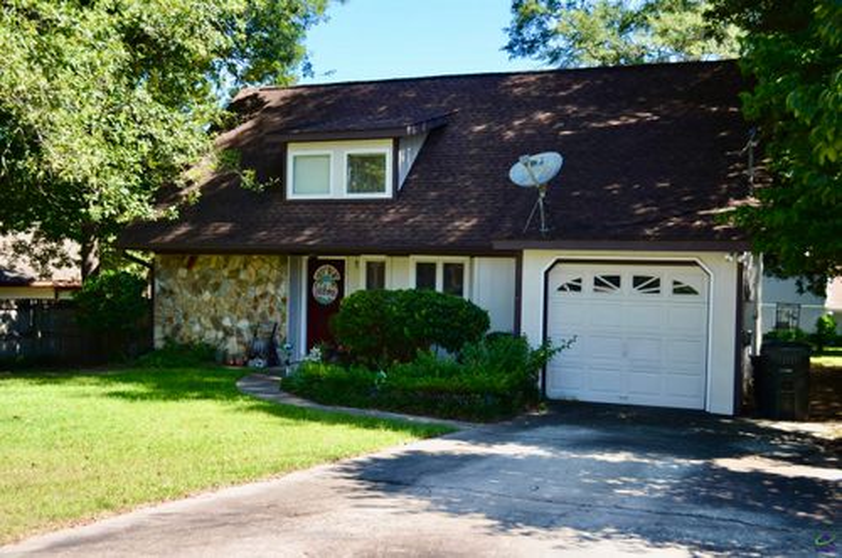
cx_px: 421
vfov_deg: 34.1
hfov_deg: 49.6
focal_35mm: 39
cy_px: 279
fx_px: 910
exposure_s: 1/200
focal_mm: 26
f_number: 4.5
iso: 100
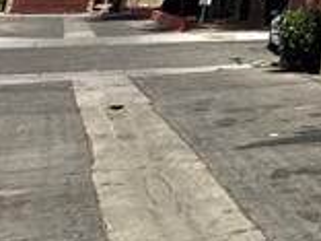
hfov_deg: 14.0
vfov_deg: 13.7
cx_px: 788
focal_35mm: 92
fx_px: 853
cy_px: -243
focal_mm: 2.22
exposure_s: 1/1742
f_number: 2.2
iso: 40
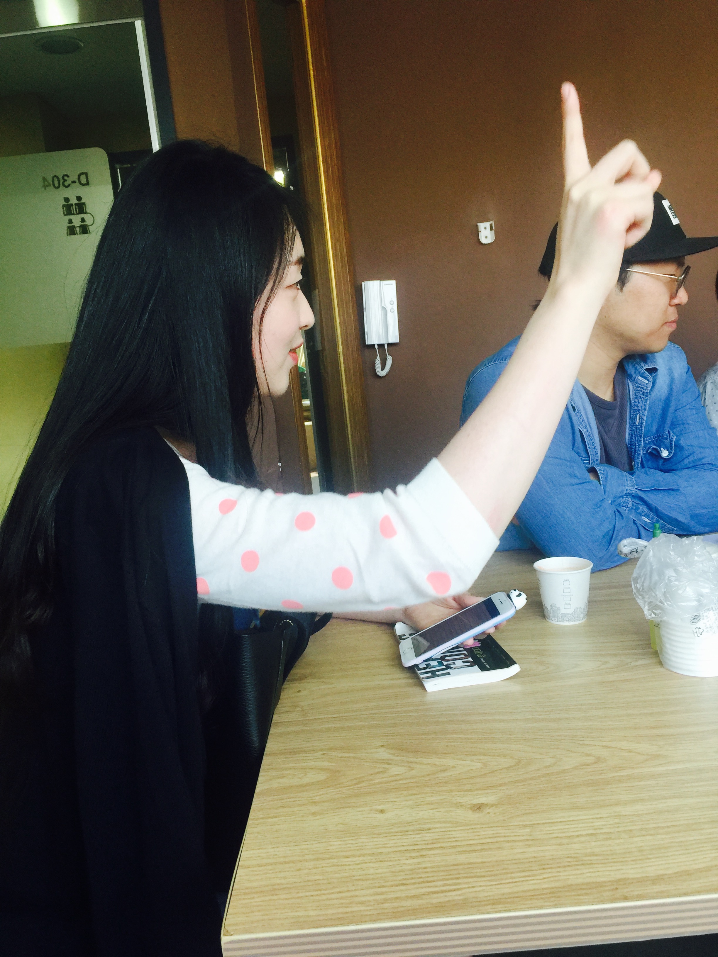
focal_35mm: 29
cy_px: 478
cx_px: 359
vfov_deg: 61.7
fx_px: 802
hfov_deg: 48.2
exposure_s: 1/30
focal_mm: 4.15
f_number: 2.2
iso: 40
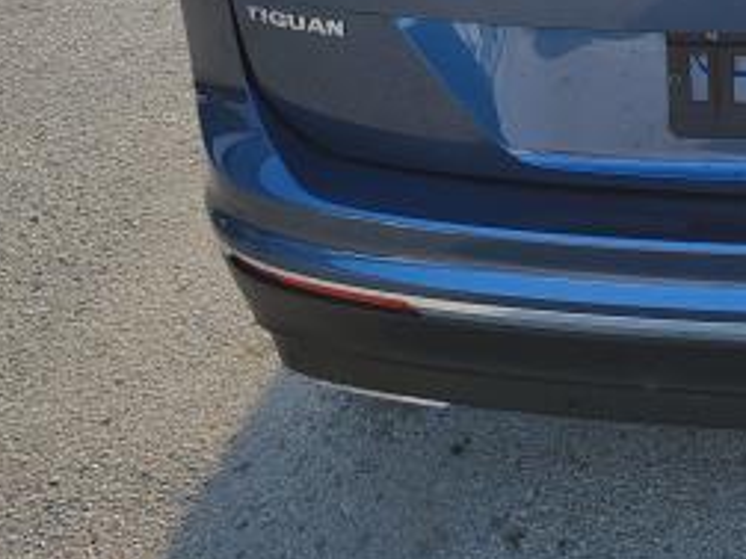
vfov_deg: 20.8
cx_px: 805
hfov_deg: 27.1
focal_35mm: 66
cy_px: -112
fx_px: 1422
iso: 40
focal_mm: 5.4
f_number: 1.8
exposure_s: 1/533
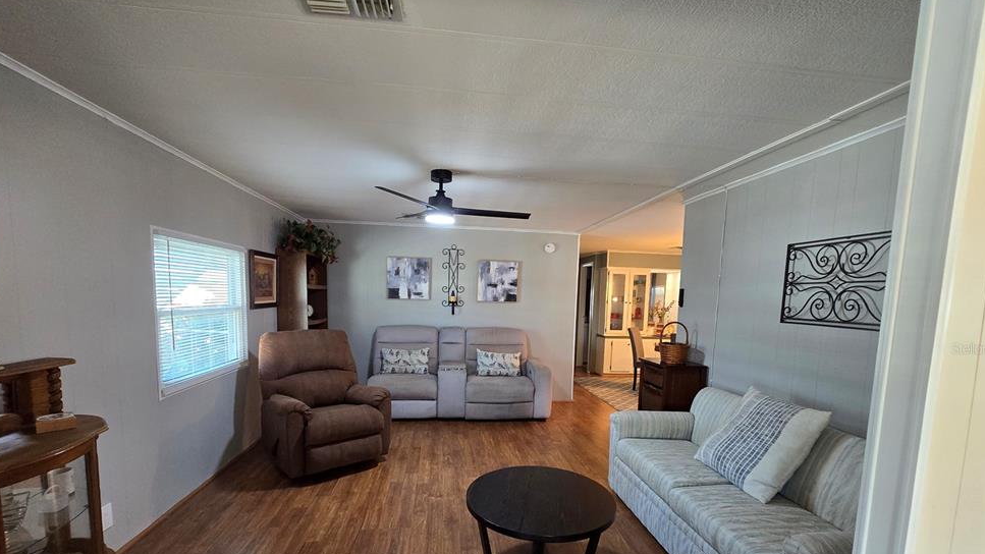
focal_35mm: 15
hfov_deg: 103.0
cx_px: 492
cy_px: 348
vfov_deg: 69.4
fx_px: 392
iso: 400
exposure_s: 1/60
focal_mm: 2.2
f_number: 2.2
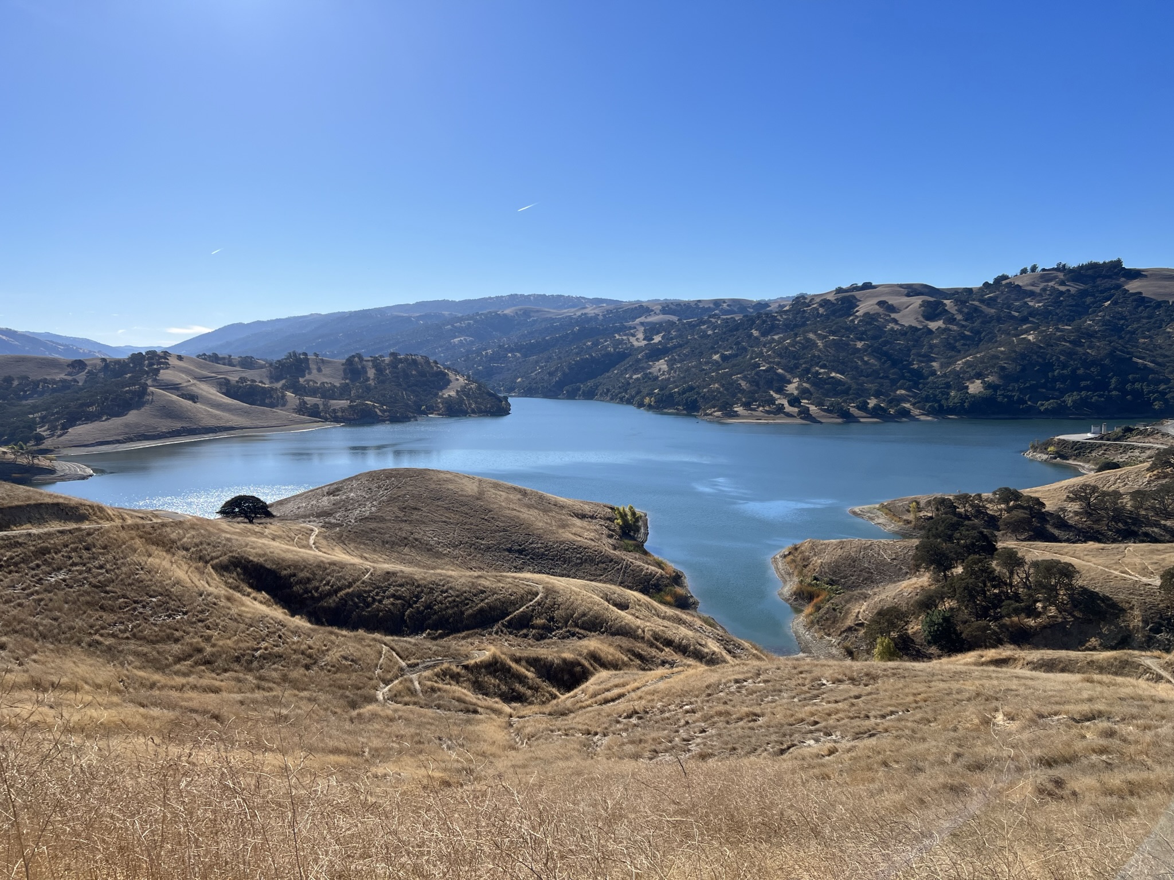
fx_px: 882
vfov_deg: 53.1
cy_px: 440
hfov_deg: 67.3
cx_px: 587
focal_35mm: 26
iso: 50
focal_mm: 5.7
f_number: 1.5
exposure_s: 1/6579
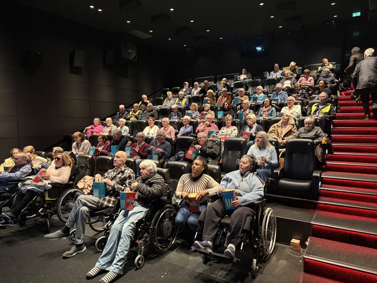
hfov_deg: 71.6
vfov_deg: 56.8
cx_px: 188
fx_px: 261
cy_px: 142
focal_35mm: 24
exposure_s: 1/41
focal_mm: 6.76
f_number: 1.78
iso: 640
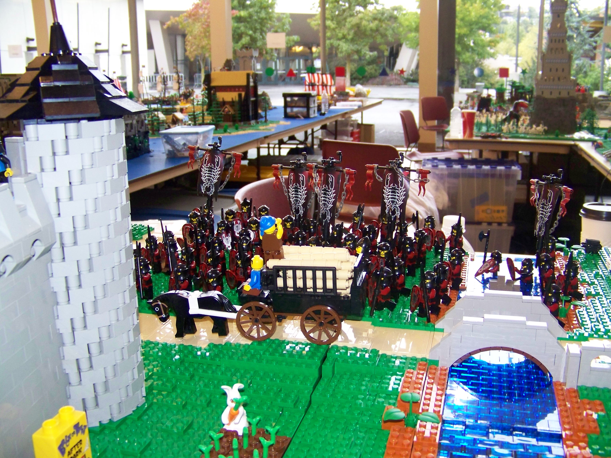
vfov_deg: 39.7
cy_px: 229
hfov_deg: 51.4
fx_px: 635
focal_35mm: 36
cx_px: 306
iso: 200
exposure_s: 1/30
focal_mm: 5.85
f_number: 2.8
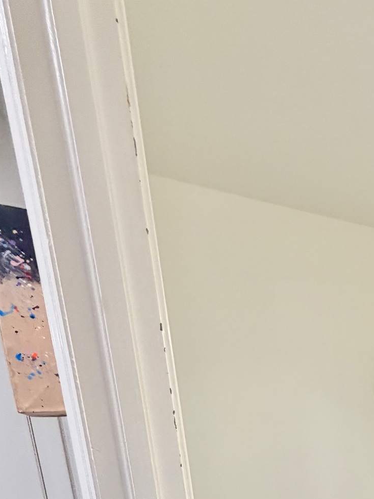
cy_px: 522
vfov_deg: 44.9
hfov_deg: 35.9
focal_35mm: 33
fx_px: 475
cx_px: 420
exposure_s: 1/120
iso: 320
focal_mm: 2.22
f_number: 2.2
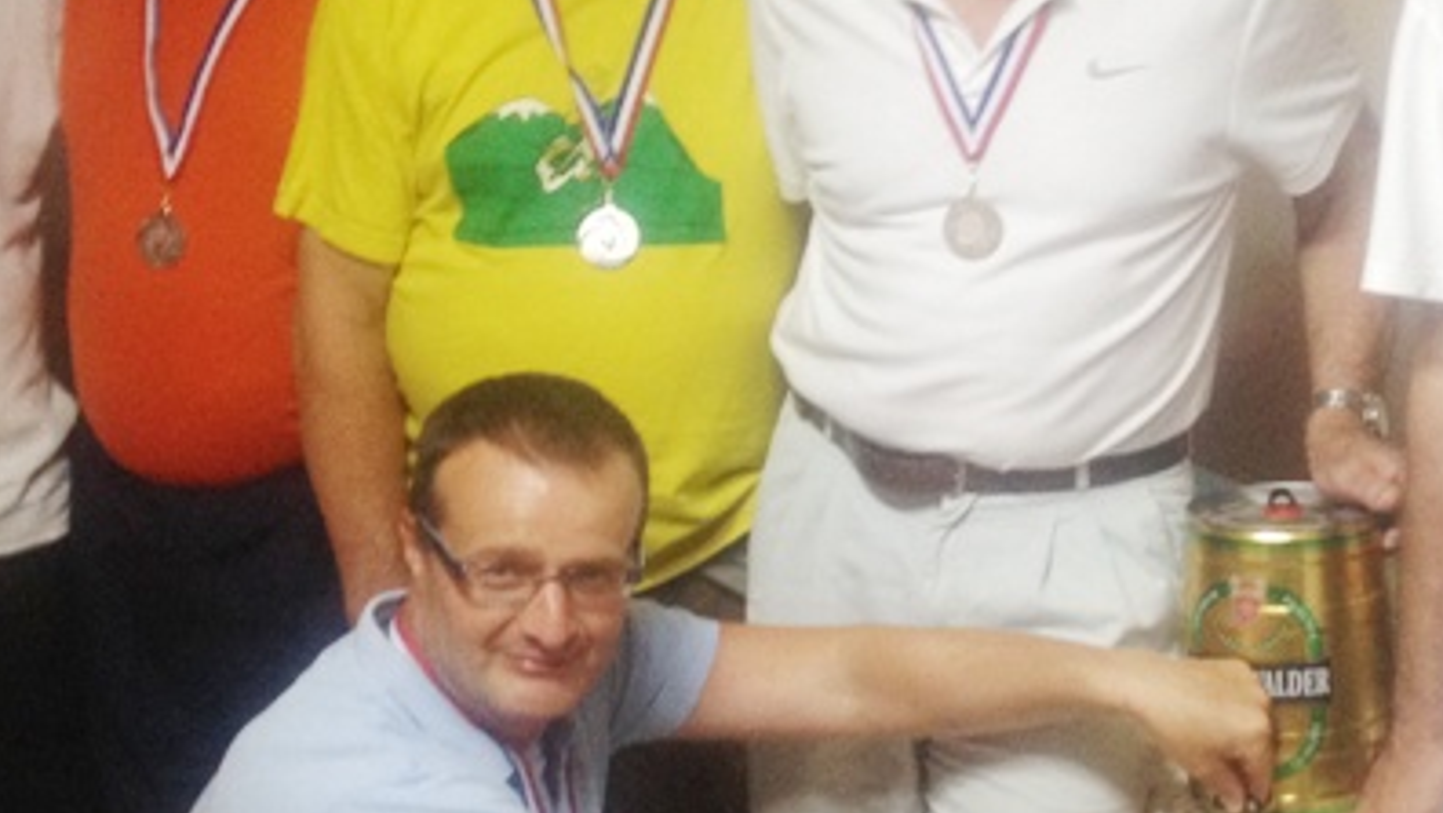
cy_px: 459
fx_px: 2947
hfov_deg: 27.1
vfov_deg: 15.7
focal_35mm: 77
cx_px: 1086
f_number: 2.4
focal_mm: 4.28
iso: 200
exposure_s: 1/20
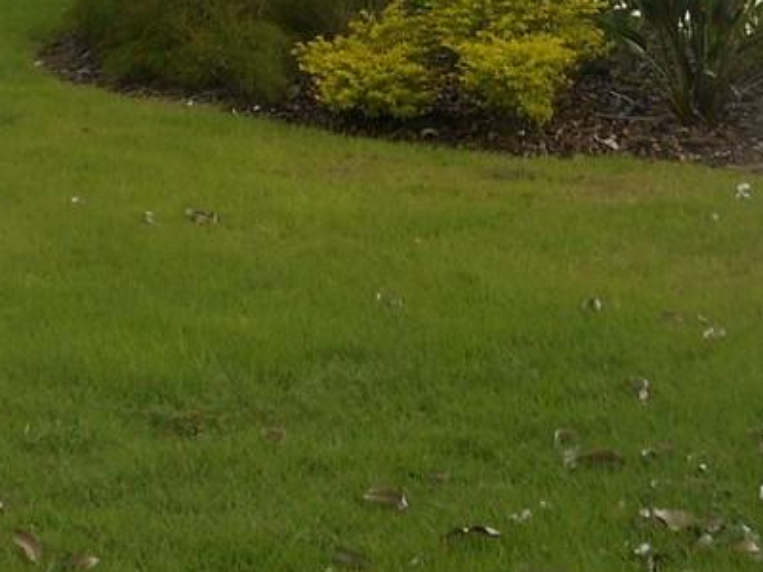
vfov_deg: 14.1
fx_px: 2204
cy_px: -215
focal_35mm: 100
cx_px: 500
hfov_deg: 19.6
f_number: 3.7
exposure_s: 1/400
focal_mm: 4.5
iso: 80
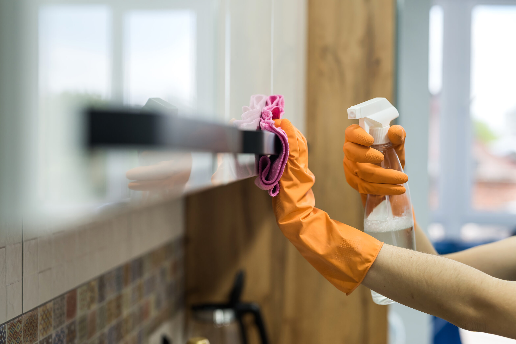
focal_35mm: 50
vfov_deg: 27.0
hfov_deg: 39.6
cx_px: 258
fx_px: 717
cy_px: 172
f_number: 2.2
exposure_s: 1/160
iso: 400
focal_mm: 50
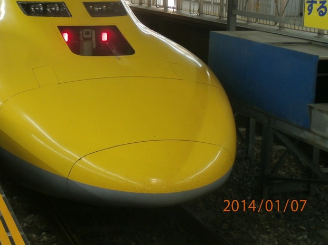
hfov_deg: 30.8
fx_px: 578
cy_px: 45
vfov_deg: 23.6
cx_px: 58
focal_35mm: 61
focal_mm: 6.6
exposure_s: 1/13
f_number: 3.5
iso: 200
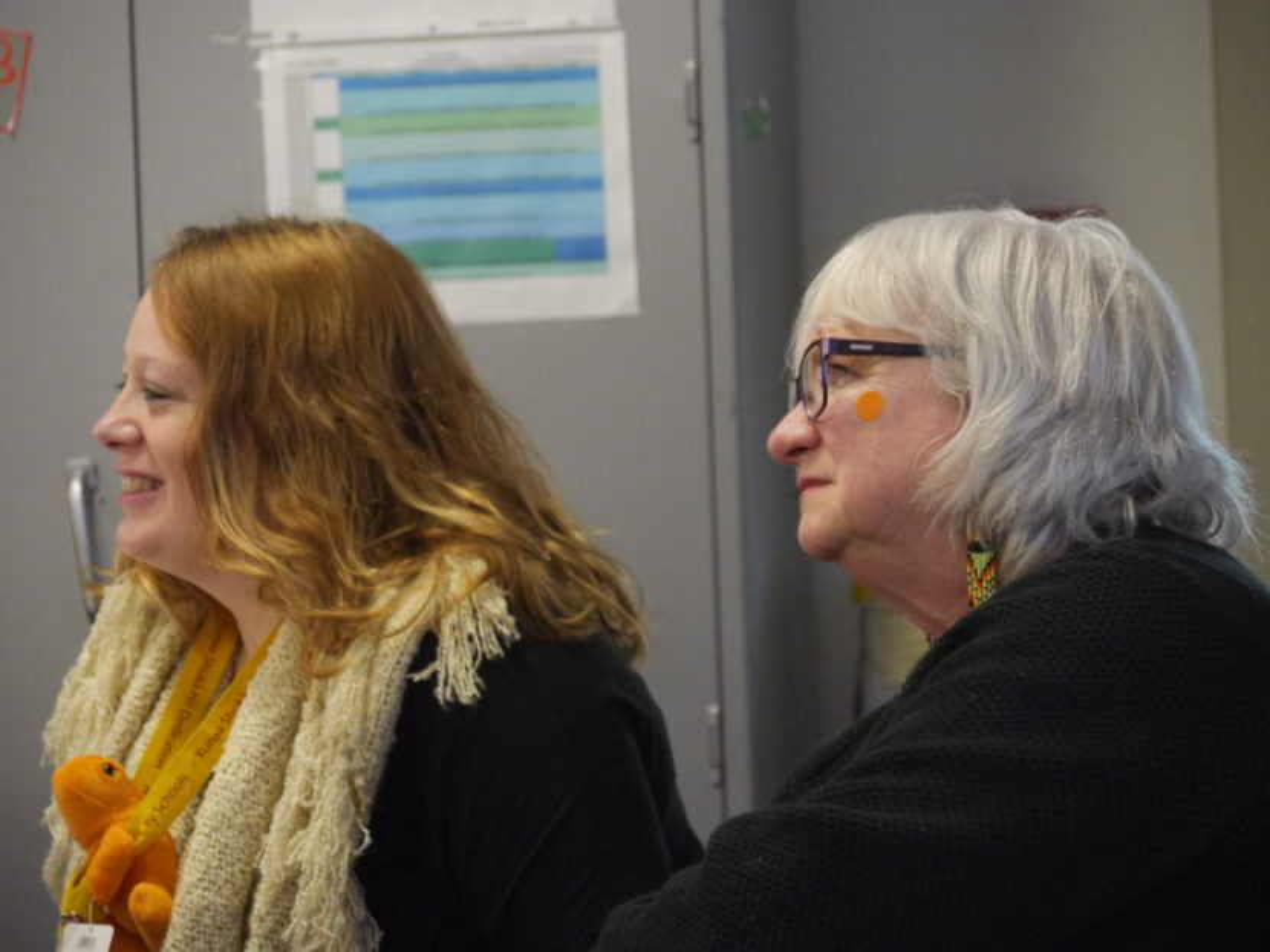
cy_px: 476
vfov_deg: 6.8
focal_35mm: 218
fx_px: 8000
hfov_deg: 9.1
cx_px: 635
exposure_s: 1/160
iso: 3200
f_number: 5.4
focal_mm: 109
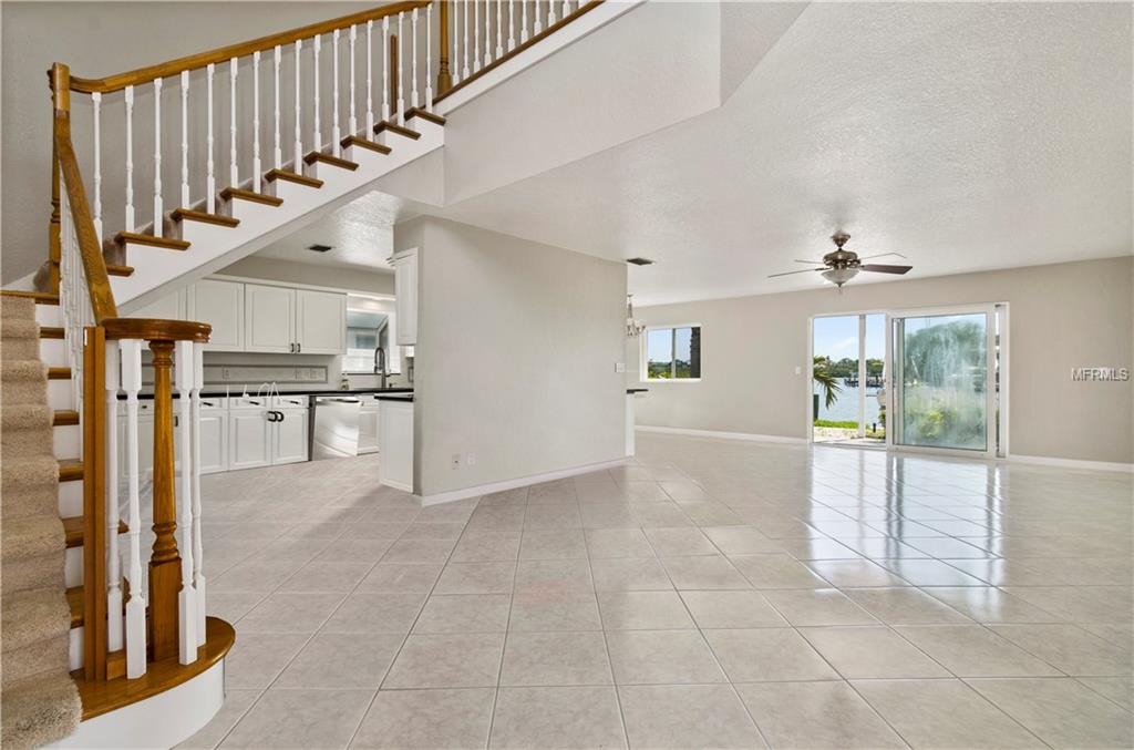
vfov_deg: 71.7
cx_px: 567
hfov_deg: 95.1
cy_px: 375
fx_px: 518
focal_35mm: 16
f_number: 8
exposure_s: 1/8
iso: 100
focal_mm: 11
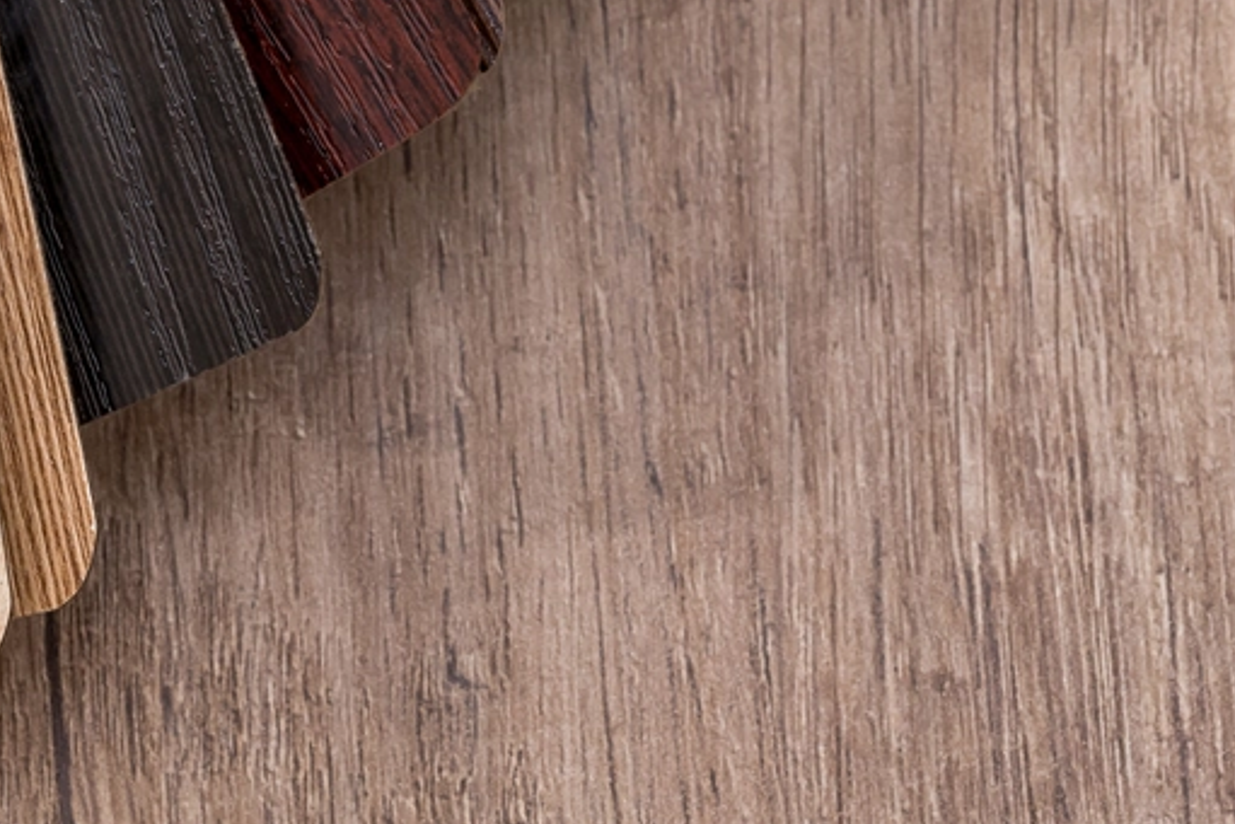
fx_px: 10568
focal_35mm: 308
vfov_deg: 4.5
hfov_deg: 6.7
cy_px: -79
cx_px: 309
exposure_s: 1/200
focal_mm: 105
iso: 320
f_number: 14
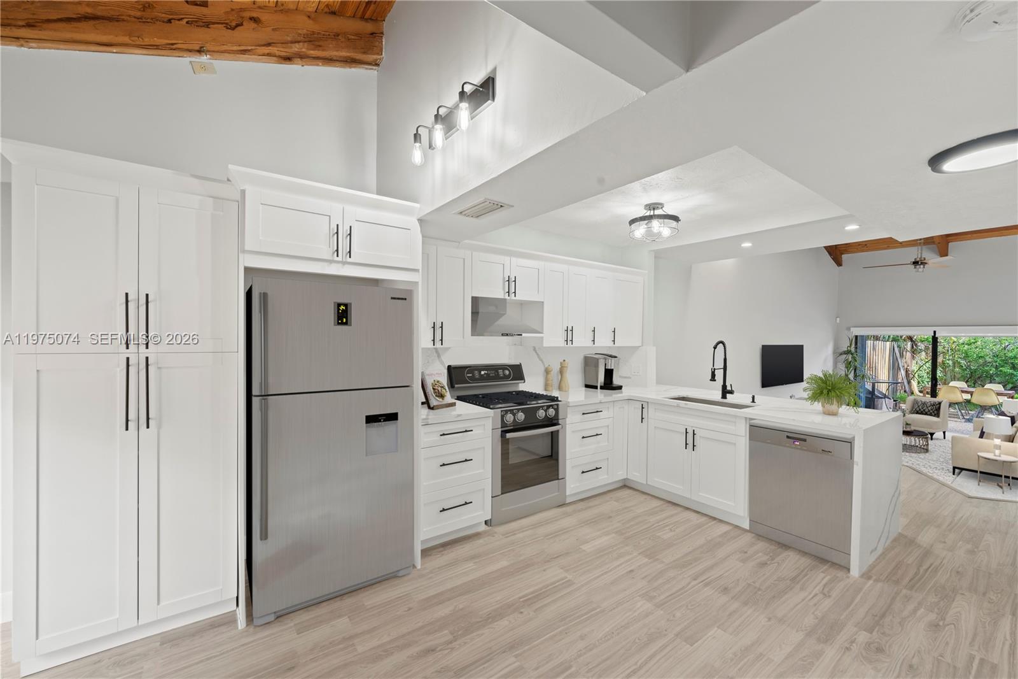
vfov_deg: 81.2
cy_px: 340
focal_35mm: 14
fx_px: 396
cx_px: 509
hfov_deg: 104.3
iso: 640
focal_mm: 14
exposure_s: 1/5
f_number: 10
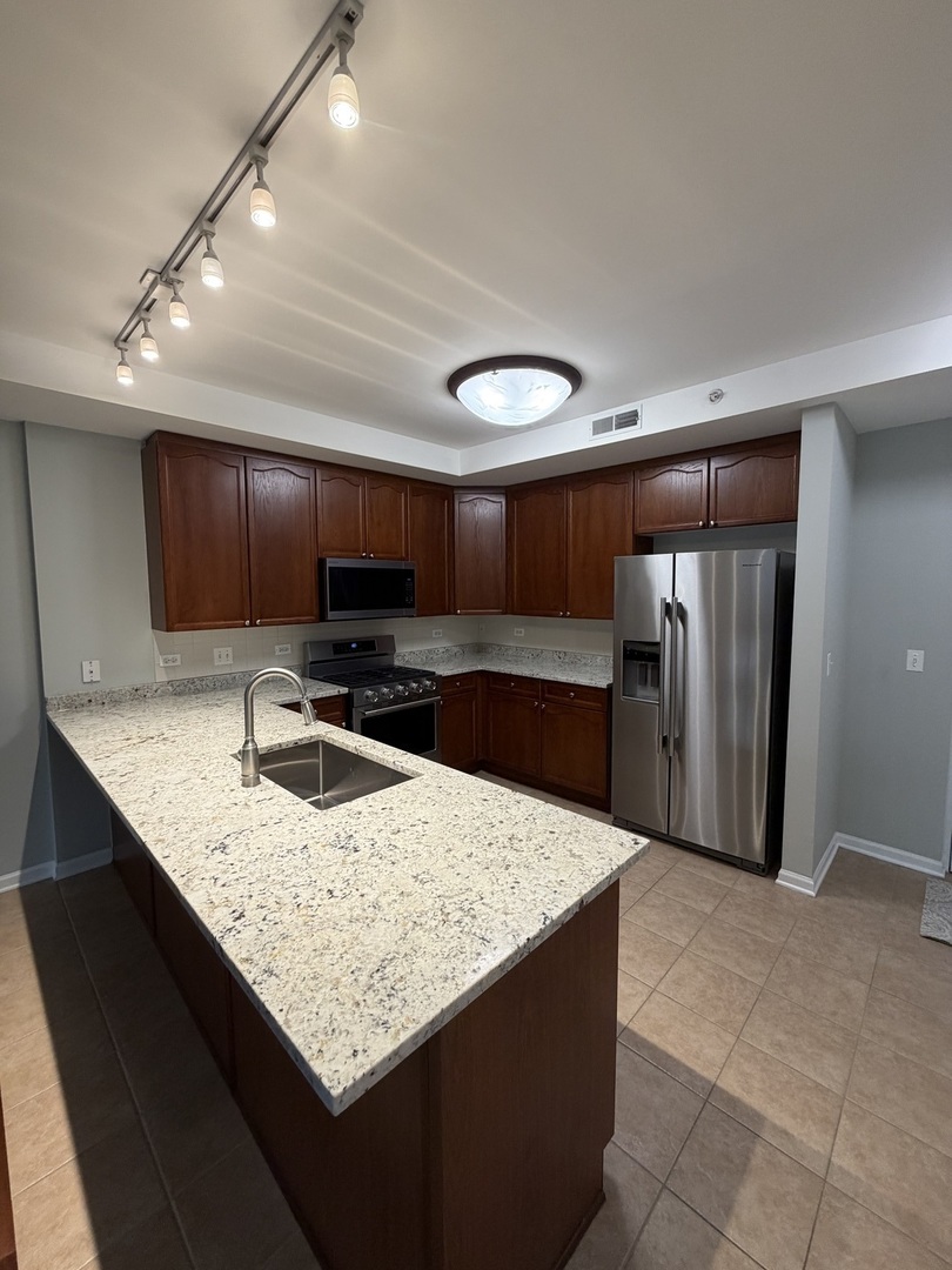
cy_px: 635
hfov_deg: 85.7
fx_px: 513
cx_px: 476
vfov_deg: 102.1
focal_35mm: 14
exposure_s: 1/60
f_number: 2.2
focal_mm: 2.22
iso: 200
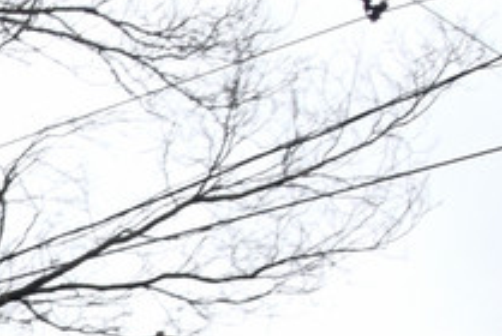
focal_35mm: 165
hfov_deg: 9.8
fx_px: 2304
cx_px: -949
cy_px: 737
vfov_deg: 7.9
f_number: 3.5
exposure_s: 1/30
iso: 200
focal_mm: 18
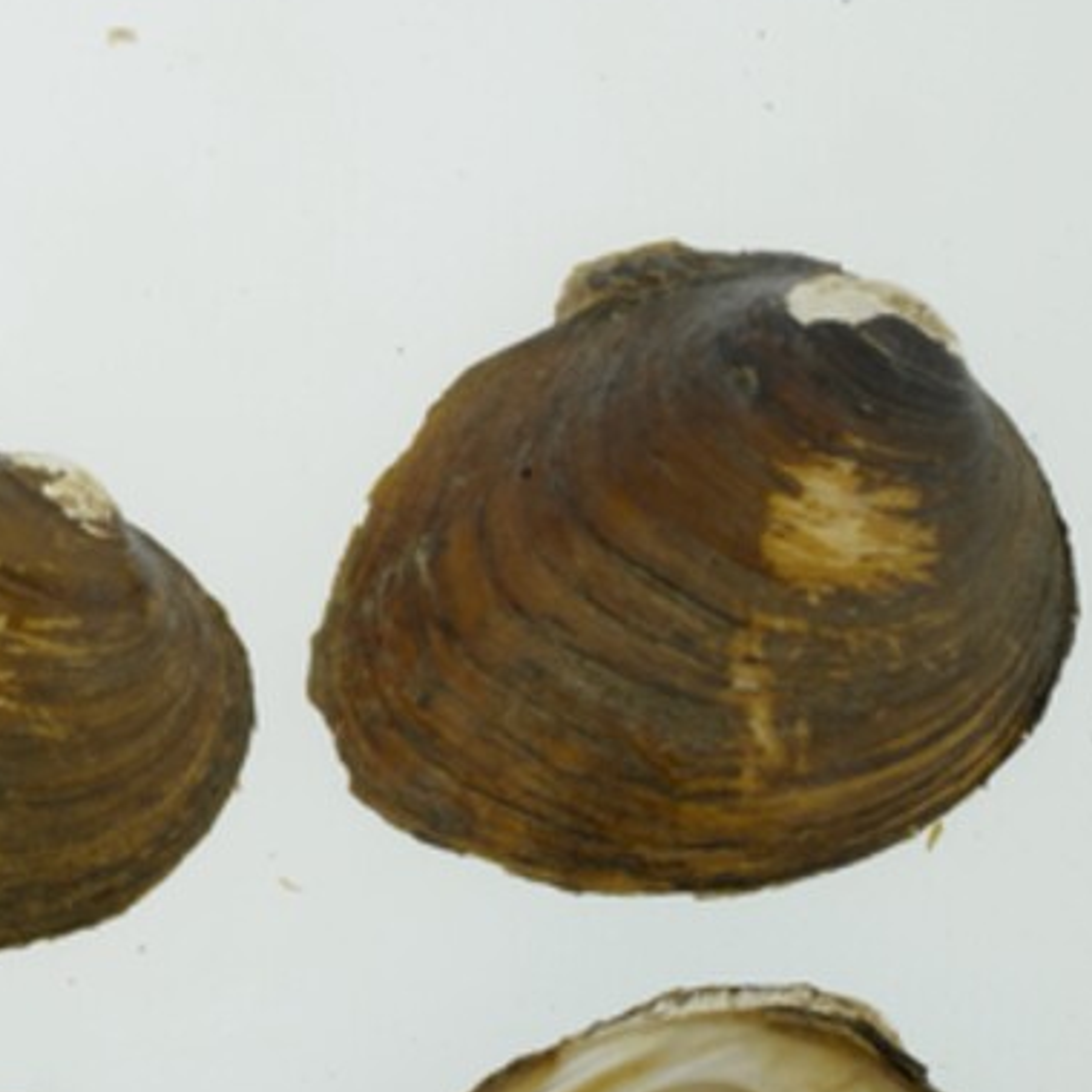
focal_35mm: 161
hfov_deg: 10.6
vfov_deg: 10.9
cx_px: -319
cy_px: 648
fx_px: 5746
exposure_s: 1/10
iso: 100
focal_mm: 60
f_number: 32
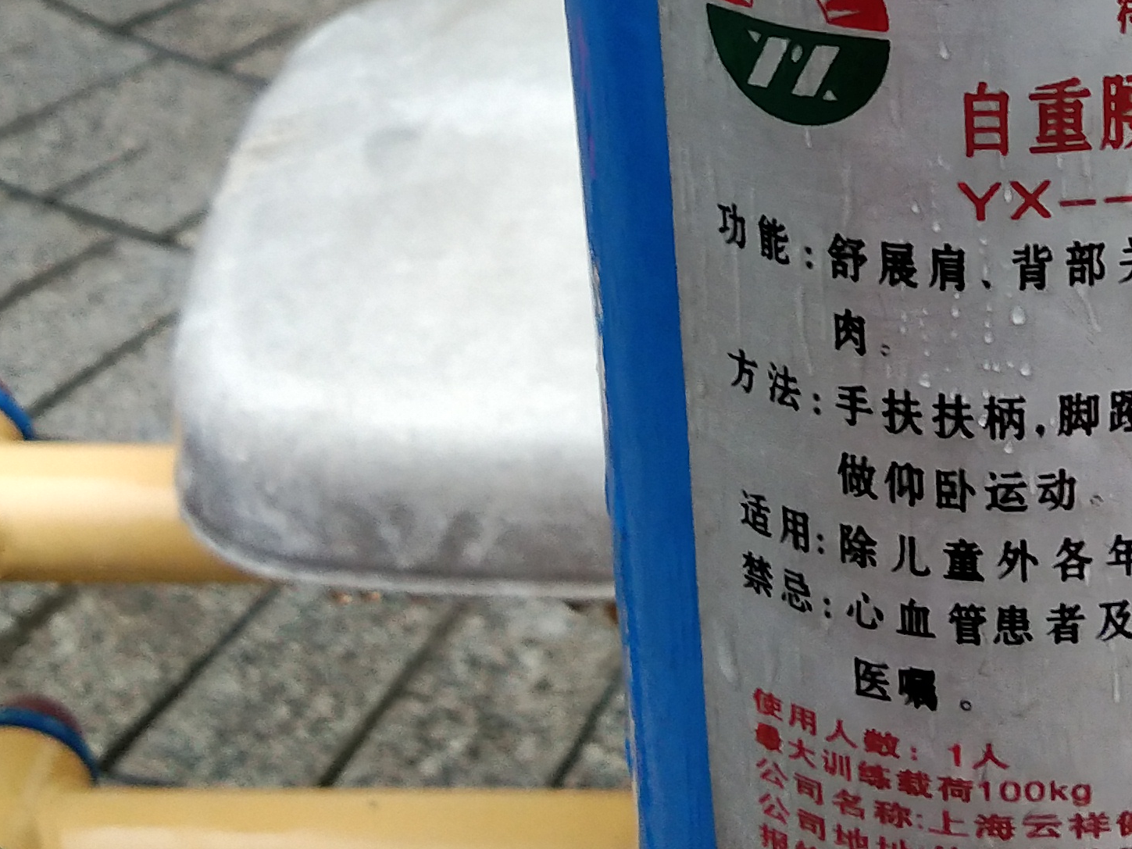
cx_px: 872
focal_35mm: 89
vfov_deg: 16.4
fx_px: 2911
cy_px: 67
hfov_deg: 21.8
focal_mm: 3.69
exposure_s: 1/50
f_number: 2.2
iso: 200
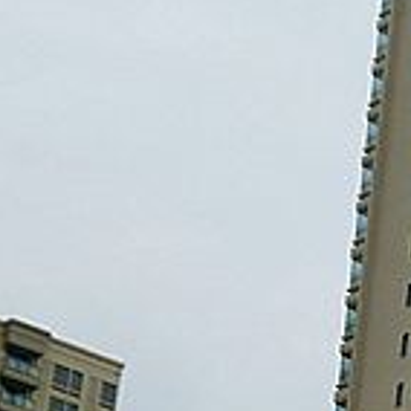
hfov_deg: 10.2
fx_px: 2203
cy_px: 671
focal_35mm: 164
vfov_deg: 10.2
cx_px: 692
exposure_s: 1/160
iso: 125
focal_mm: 5.9
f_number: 3.7
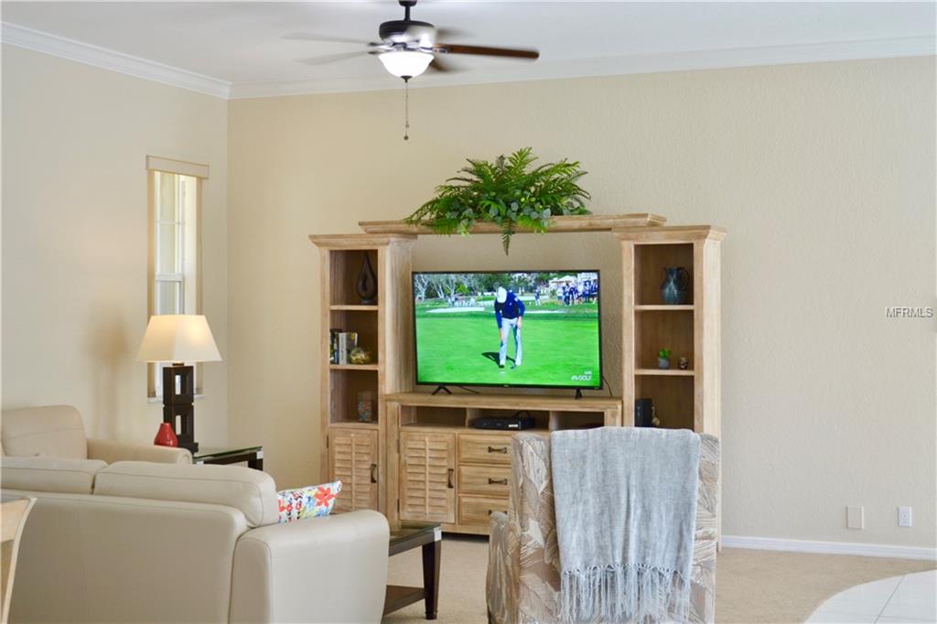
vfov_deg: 25.7
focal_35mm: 52
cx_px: 468
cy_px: 312
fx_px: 1366
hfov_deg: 37.9
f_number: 5
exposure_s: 1/30
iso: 200
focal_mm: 35
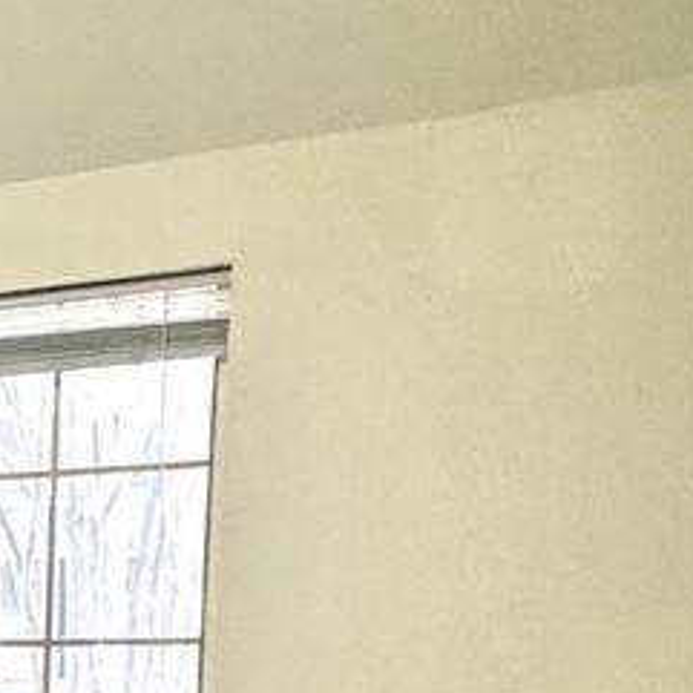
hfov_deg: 17.1
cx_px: -696
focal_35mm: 74
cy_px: 854
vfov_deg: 21.5
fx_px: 1676
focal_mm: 2.22
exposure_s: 1/120
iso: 250
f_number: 2.2
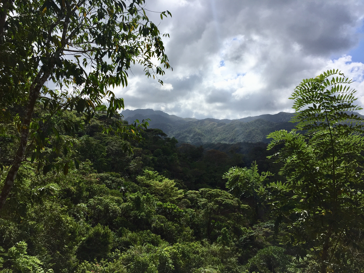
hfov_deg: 61.7
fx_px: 305
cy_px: 136
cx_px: 182
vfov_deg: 48.2
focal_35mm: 29
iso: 32
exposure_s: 1/3968
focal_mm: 4.15
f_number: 2.2
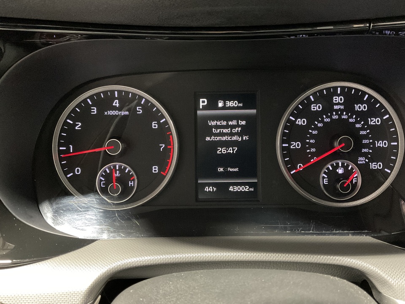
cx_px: 202
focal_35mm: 29
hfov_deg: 61.7
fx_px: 339
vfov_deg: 48.2
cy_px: 152
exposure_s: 1/24
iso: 500
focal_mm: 3
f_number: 1.8
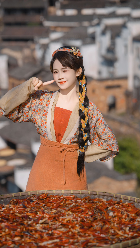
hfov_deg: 10.5
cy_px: 123
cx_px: 63
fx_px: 759
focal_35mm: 115
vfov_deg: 18.6
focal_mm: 109
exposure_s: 1/500
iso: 50
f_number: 4
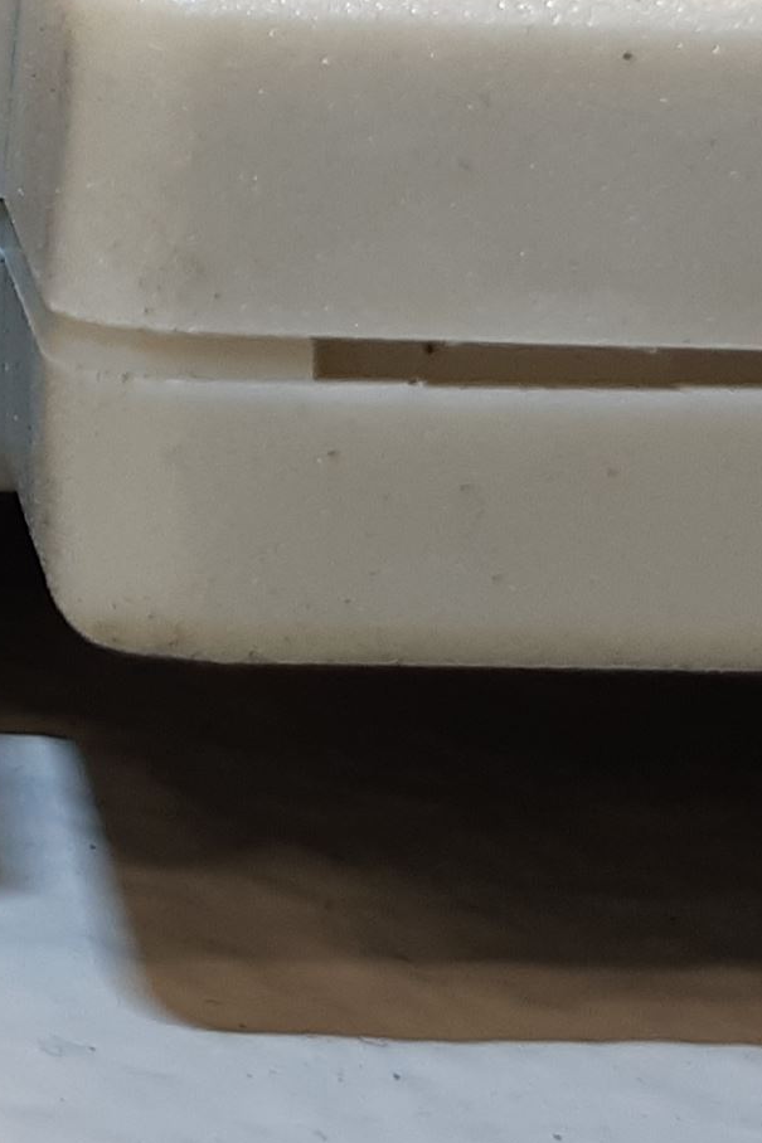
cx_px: -136
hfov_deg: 20.9
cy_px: 433
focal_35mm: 61
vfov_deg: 32.7
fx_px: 1937
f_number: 1.7
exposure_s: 1/50
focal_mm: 3.93
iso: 64
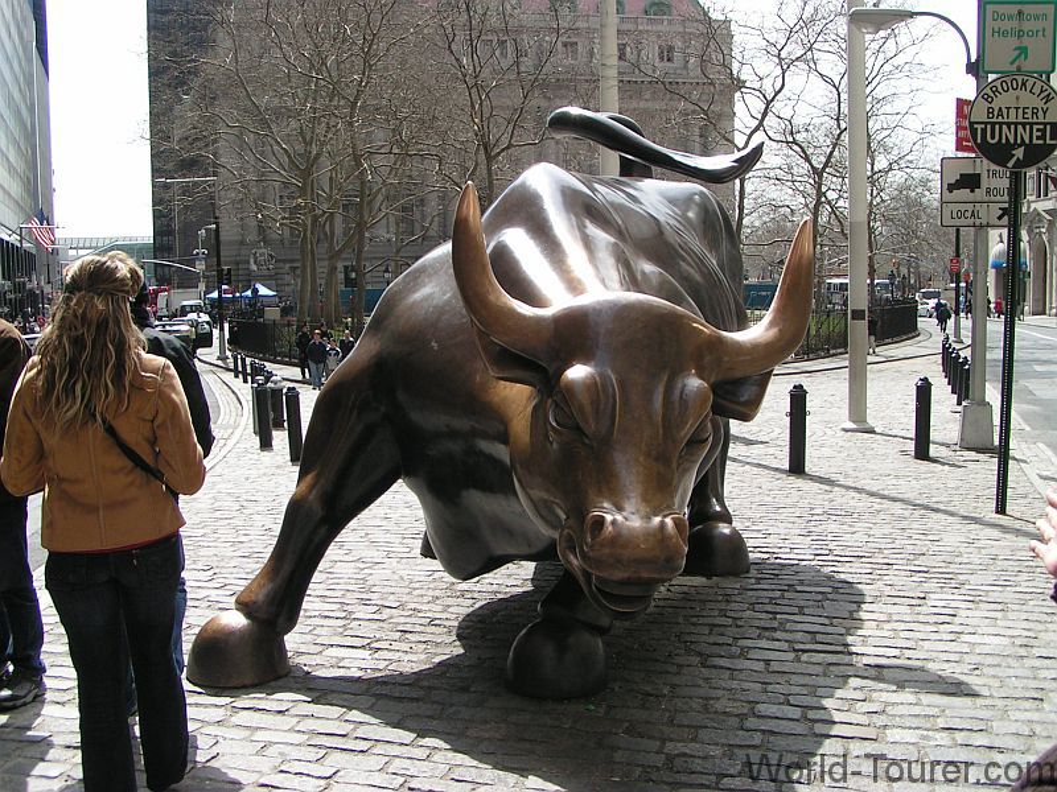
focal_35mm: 38
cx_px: 528
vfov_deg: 37.7
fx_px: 1160
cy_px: 396
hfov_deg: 49.0
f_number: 5.6
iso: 50
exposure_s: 1/250
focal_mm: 5.8
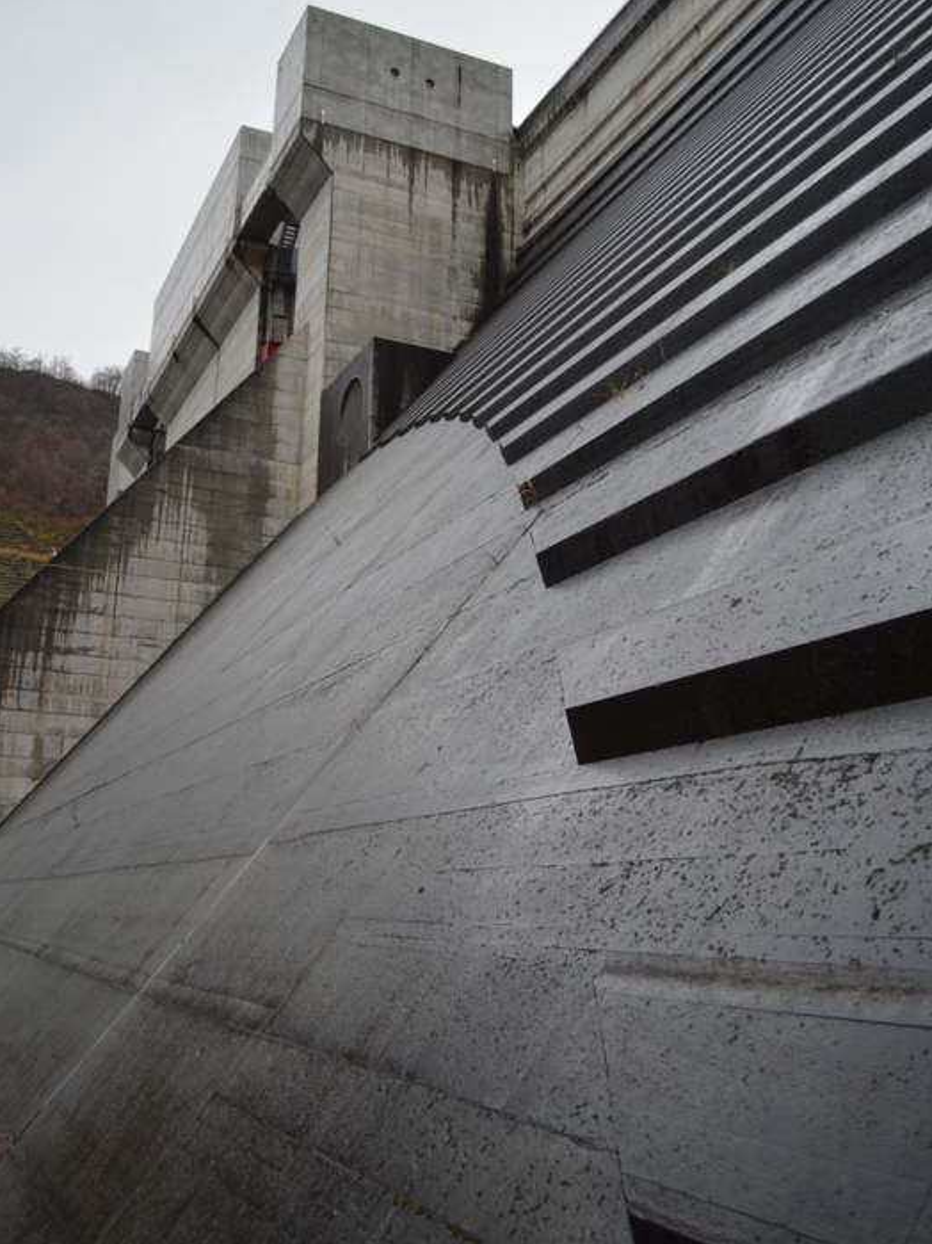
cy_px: 562
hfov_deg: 42.9
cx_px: 468
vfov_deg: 55.3
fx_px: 1185
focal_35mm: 33
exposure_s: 1/60
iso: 100
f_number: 4
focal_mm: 20
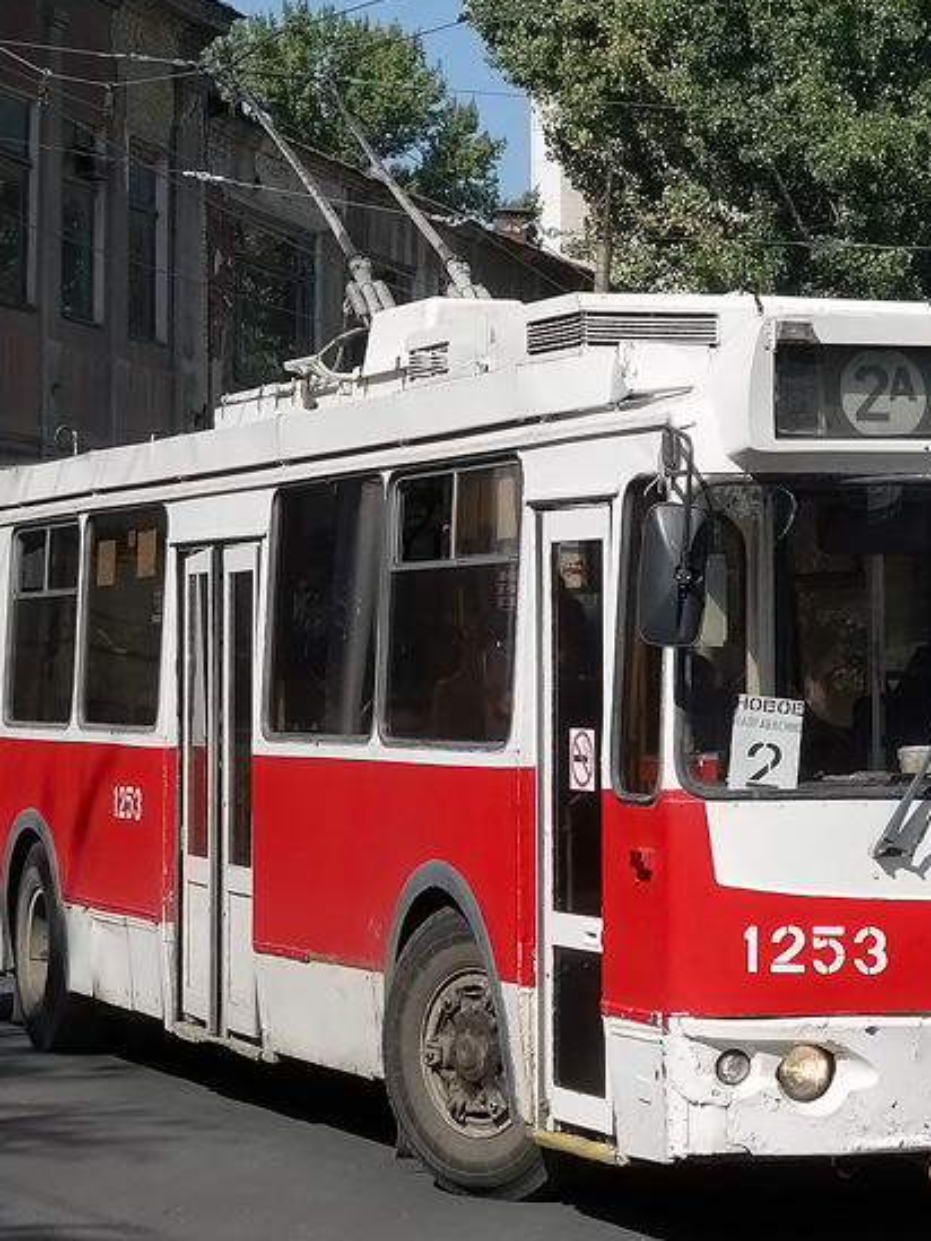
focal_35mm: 82
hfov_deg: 17.8
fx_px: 2939
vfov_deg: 23.8
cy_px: 481
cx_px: 759
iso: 125
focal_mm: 14.4
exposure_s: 1/500
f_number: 6.3
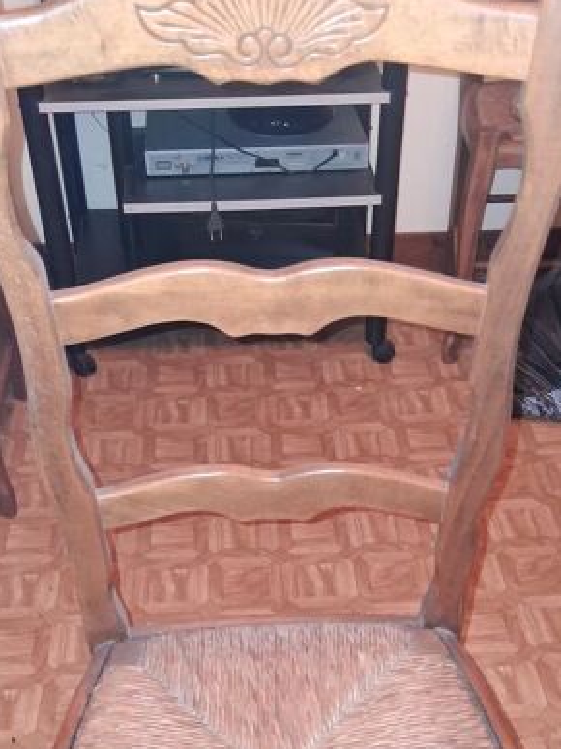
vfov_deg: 41.7
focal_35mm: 43
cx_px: 271
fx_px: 930
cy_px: 612
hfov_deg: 33.6
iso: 25
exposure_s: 1/20
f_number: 1.8
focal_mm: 3.98
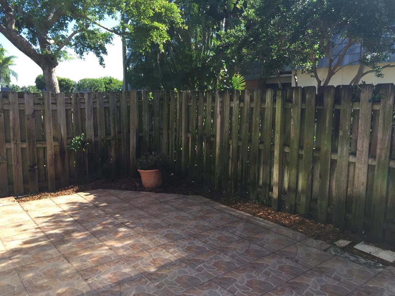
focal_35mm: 29
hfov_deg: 61.7
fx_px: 331
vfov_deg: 48.2
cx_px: 198
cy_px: 148
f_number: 2.2
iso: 32
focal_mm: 4.15
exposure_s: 1/449
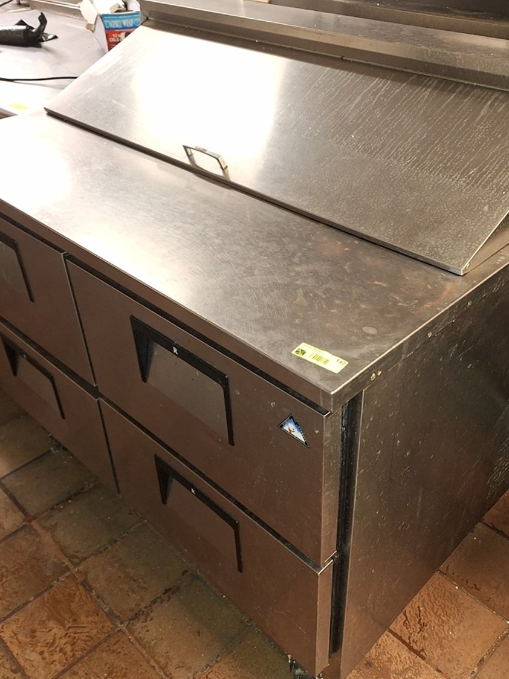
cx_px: 272
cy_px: 337
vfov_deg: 58.4
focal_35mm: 31
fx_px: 608
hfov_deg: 45.4
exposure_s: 1/30
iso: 25
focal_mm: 5.54
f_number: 1.8
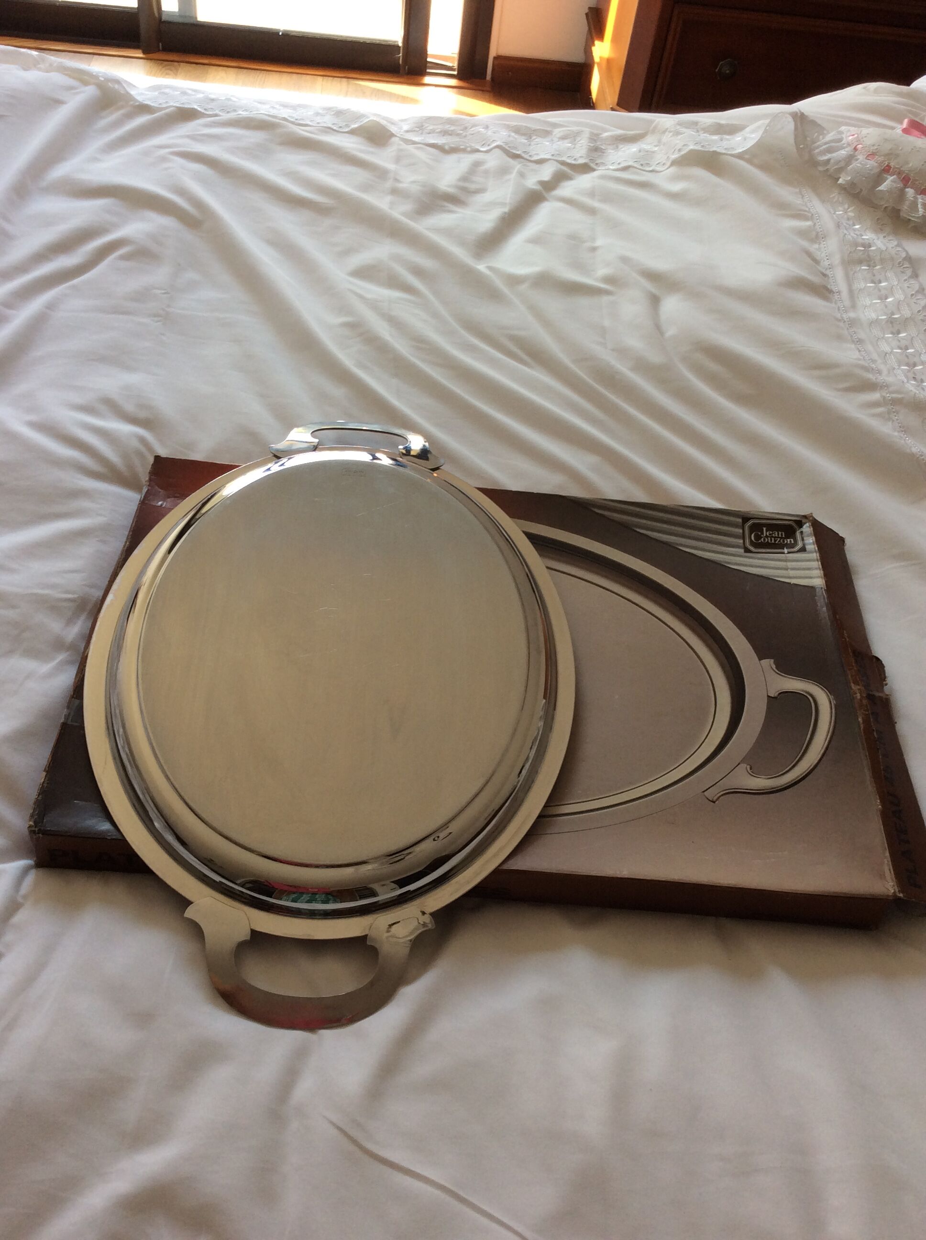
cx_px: 463
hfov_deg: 44.1
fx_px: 1144
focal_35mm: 32
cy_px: 620
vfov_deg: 56.9
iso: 40
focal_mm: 3.3
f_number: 2.4
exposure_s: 1/50
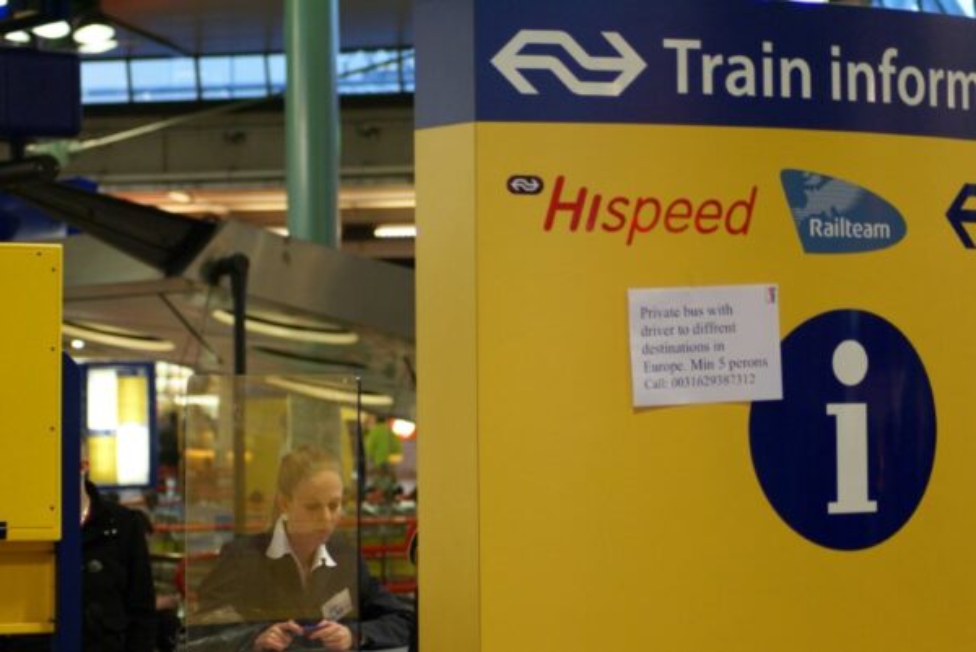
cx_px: 488
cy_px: 326
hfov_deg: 19.4
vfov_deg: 13.1
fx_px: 2849
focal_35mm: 105
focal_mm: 70
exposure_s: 1/15
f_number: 4
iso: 400
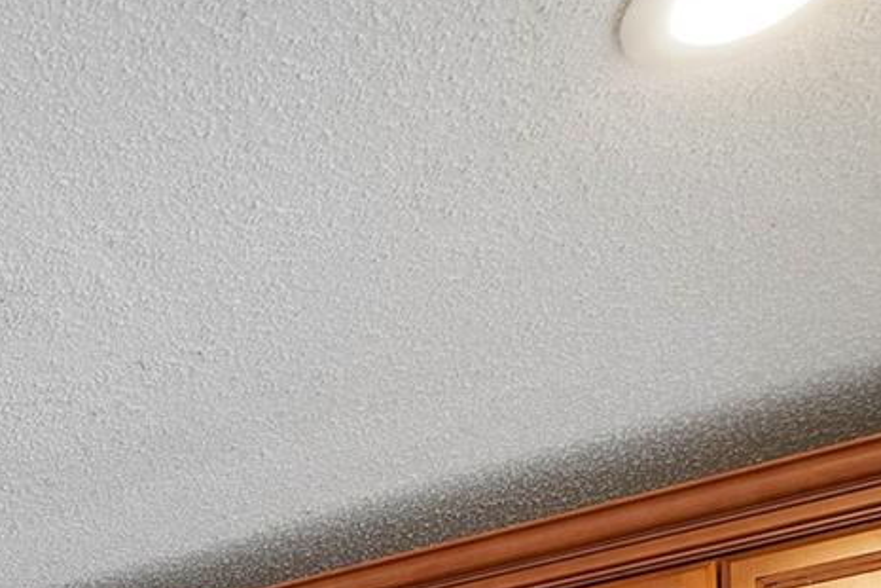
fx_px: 1615
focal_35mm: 66
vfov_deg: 15.5
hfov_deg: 24.1
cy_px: 1238
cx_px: -436
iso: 200
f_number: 11
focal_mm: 10
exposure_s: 1/2
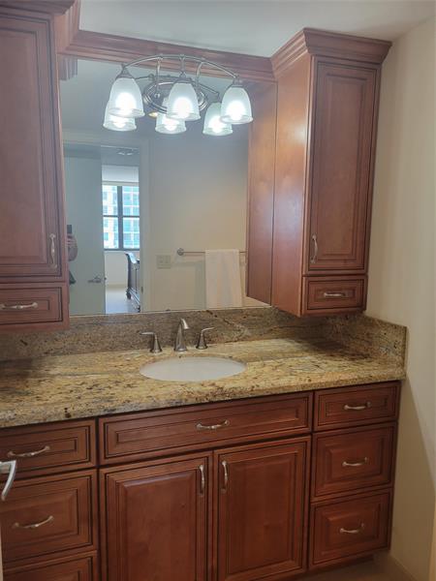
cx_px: 218
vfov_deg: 67.3
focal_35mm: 26
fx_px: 437
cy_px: 290
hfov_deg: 53.1
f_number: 1.8
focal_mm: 5.4
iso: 160
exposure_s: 1/120
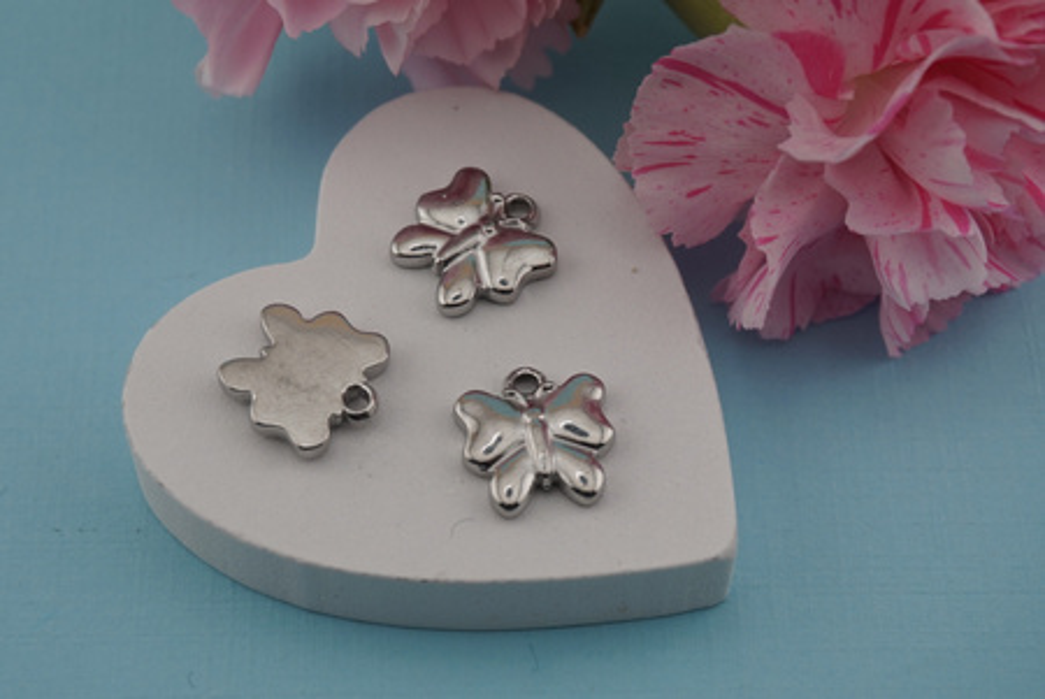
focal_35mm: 62
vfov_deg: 22.1
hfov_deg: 32.6
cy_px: 350
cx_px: 522
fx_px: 1787
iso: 100
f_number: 7.1
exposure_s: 1/100
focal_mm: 41
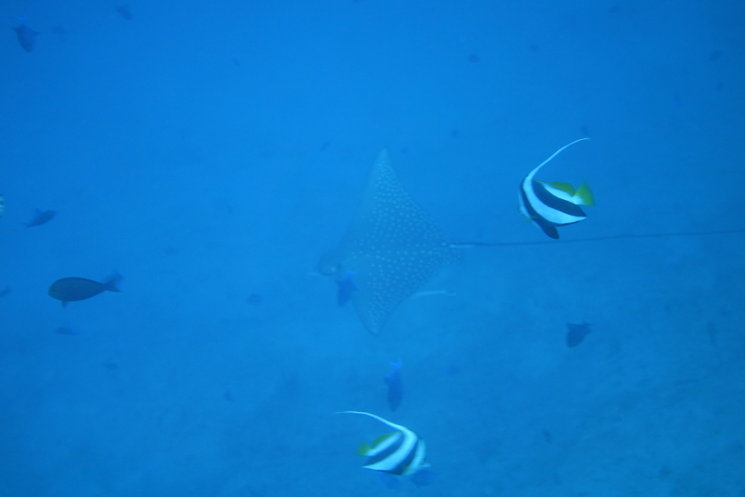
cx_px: 372
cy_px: 248
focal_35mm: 70
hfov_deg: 28.8
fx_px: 1448
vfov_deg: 19.5
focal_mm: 25.61
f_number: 2.8
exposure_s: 1/80
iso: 200
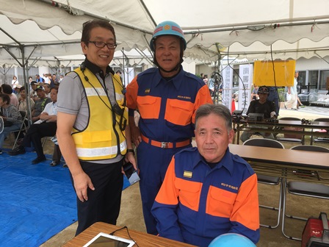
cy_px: 124
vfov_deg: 48.2
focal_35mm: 29
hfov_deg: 61.7
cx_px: 164
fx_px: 276
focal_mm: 4.15
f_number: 2.2
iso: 25
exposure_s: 1/359
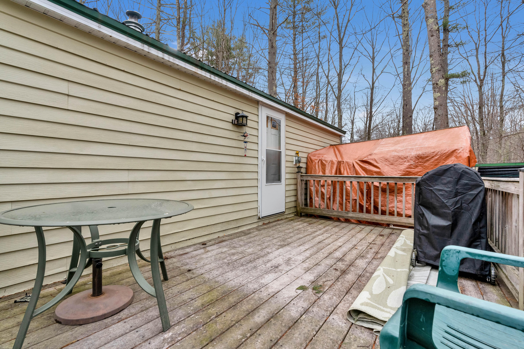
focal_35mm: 16
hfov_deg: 96.7
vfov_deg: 73.8
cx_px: 262
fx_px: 233
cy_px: 174
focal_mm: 16
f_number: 8
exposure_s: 1/500
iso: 800
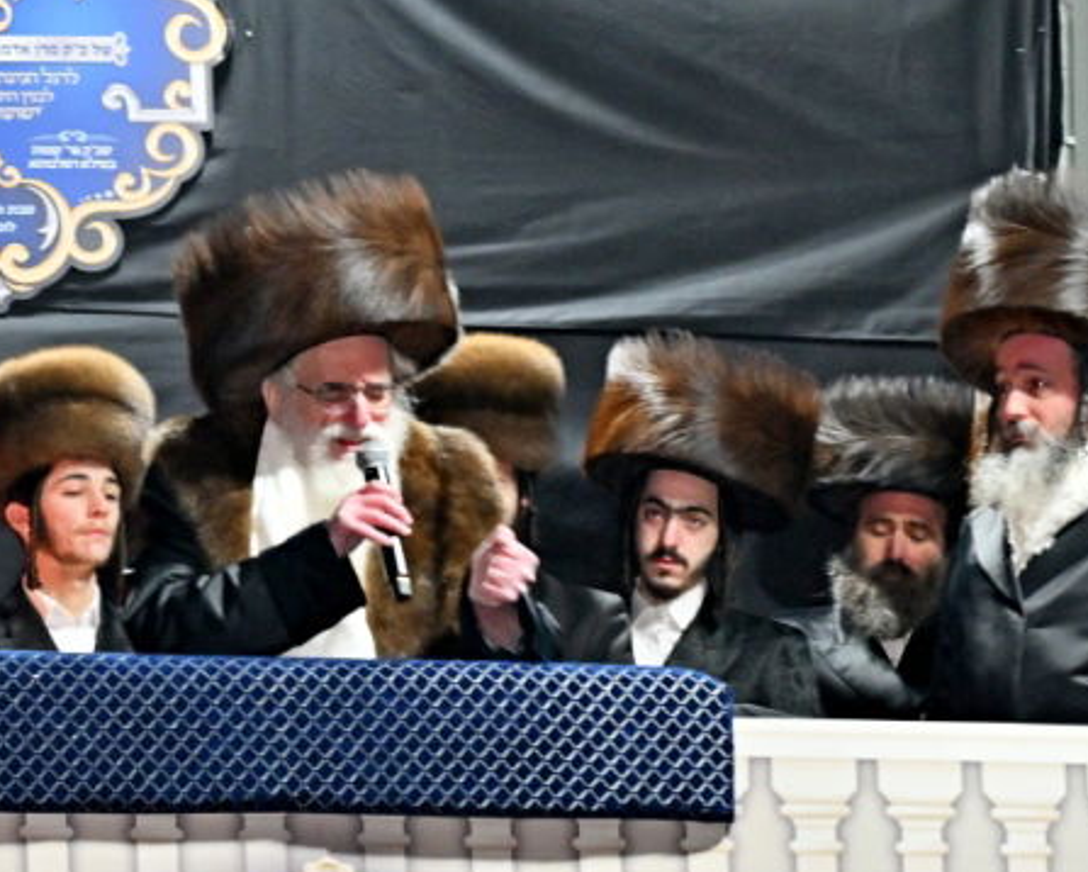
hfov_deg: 6.4
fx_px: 9761
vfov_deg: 5.1
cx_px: 287
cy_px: 375
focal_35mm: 303
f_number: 4
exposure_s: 1/200
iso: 800
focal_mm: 94
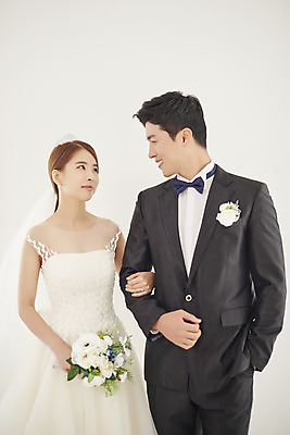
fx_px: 604
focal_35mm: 50
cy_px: 218
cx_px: 145
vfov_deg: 39.6
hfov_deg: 27.0
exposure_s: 1/125
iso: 200
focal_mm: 50
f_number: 2
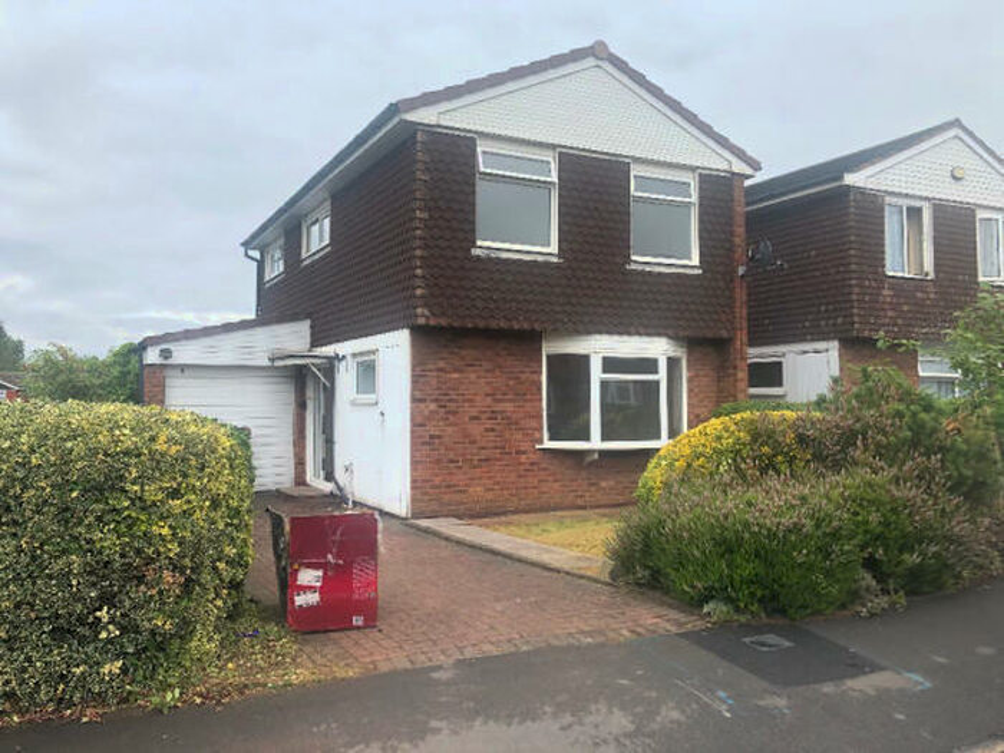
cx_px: 502
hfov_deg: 63.4
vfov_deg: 49.7
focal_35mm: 28
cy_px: 376
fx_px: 812
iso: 20
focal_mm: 3.99
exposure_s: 1/676
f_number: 1.8
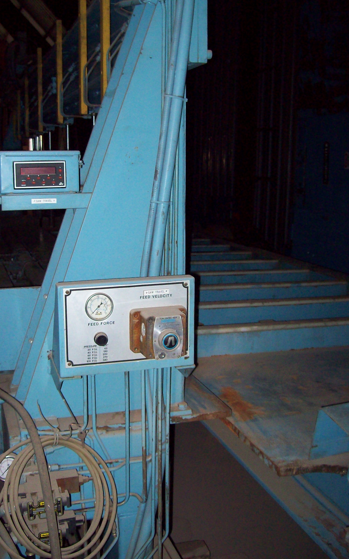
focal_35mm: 41
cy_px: 269
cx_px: 128
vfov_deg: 48.2
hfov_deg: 31.1
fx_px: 624
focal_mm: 6
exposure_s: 1/64
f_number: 2.7
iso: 200
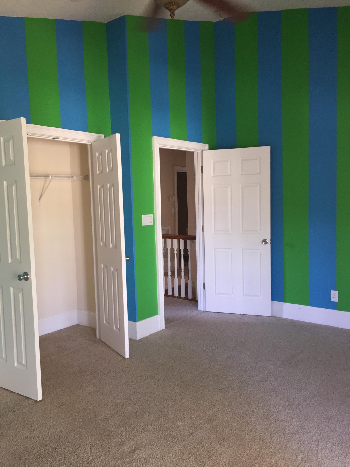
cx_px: 175
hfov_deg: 48.2
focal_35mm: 29
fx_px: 391
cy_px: 234
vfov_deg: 61.7
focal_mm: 4.15
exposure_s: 1/30
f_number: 2.2
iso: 64
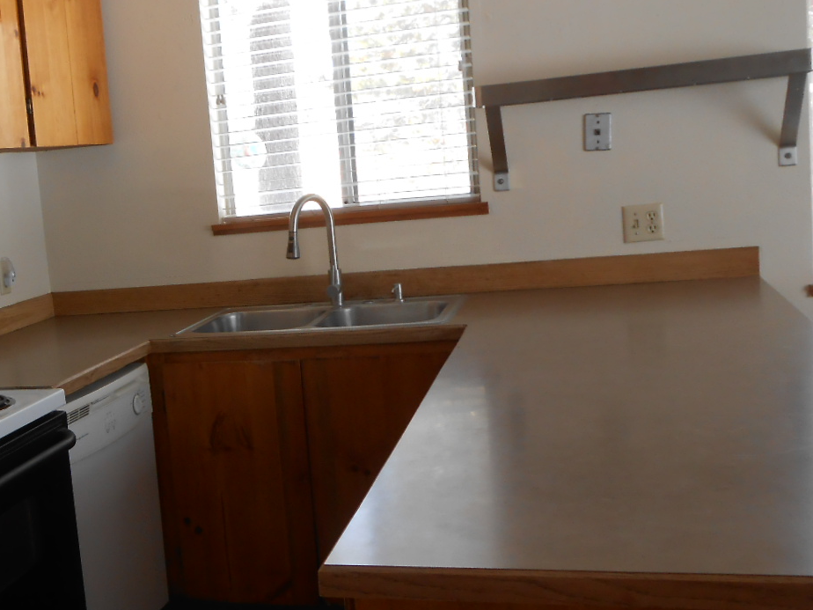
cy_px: 313
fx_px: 1057
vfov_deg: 32.2
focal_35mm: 45
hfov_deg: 40.7
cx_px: 187
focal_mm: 4.6
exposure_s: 1/30
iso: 100
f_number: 3.5
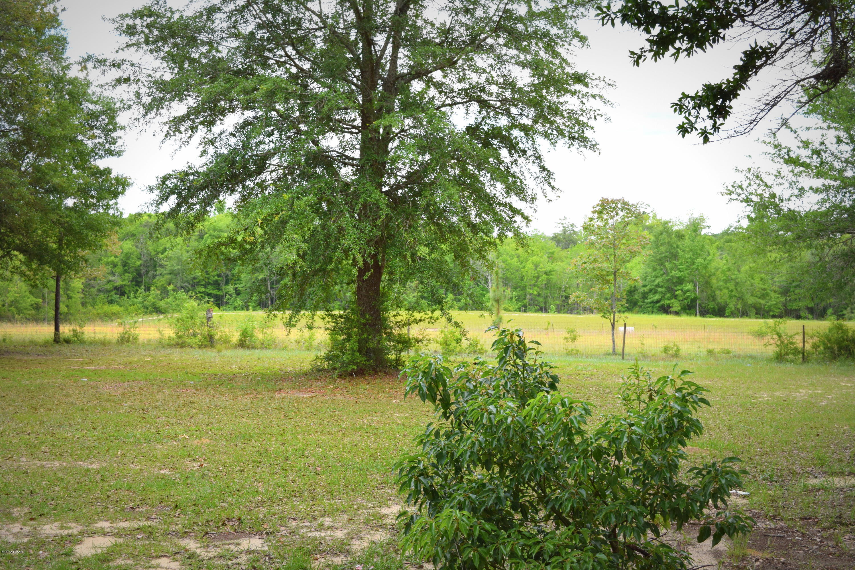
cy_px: 285
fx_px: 1069
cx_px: 428
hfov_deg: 43.6
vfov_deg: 29.9
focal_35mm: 45
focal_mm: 30
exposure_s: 1/250
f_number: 8
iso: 220
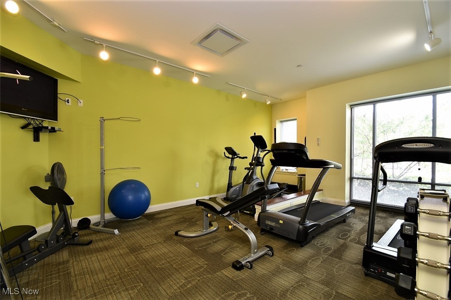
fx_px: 188
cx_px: 226
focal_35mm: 15
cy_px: 150
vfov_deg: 77.3
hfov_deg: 100.4
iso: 200
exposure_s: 1/15
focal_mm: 10
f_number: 9
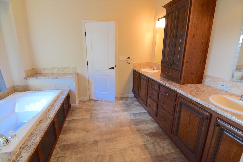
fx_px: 111
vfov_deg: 72.0
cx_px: 122
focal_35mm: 16
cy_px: 81
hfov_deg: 95.0
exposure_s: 1/60
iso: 1600
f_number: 5
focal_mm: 11
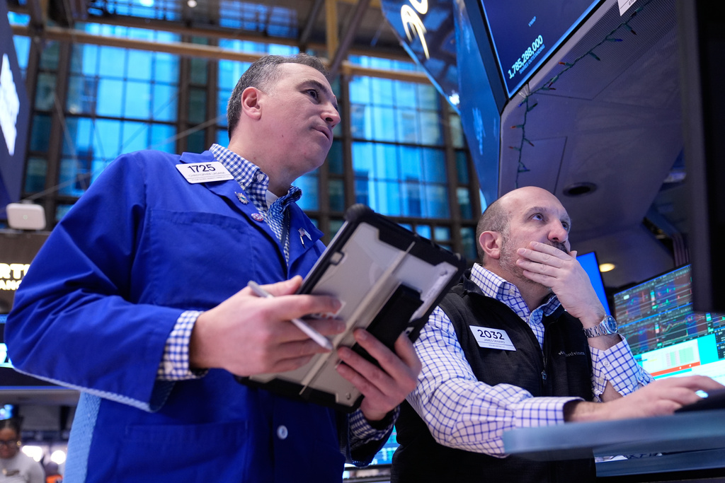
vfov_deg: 37.9
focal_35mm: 35
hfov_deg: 54.4
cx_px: 362
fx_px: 705
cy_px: 242
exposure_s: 1/160
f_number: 2.8
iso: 3200
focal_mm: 35
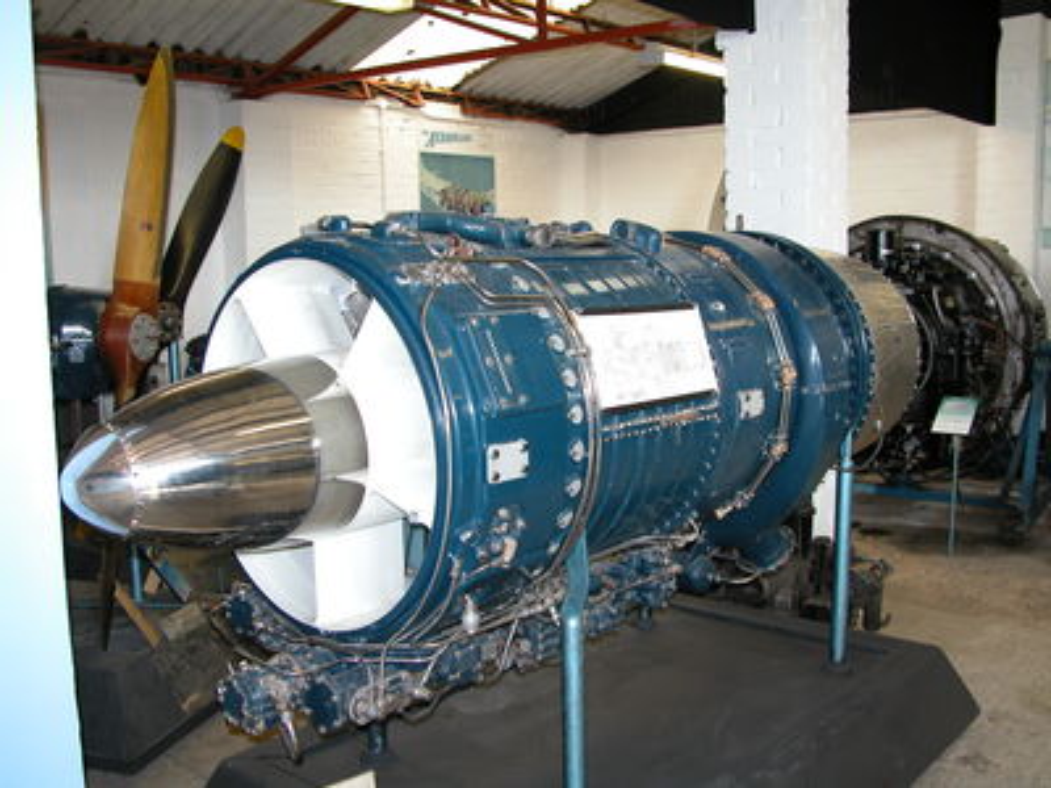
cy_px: 394
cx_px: 526
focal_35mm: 35
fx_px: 1063
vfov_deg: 40.7
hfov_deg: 52.6
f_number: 2.8
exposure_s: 1/30
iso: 100
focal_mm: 8.9
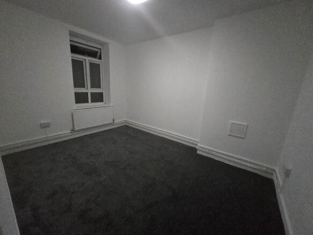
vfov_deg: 89.9
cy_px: 118
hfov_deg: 106.2
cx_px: 156
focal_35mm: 13
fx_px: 118
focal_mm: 2.2
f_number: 2.2
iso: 1250
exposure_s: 1/40
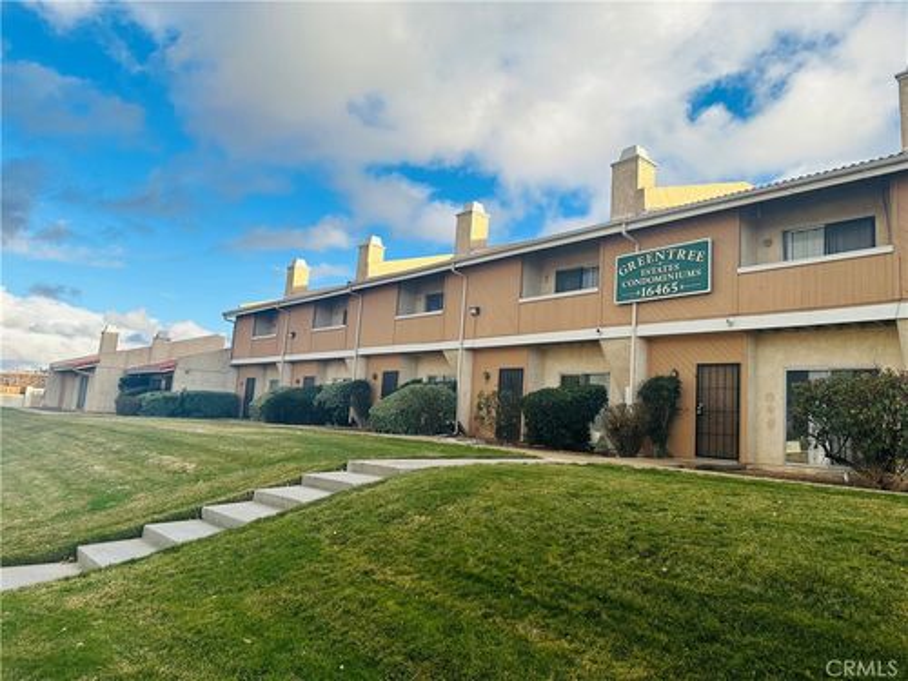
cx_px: 454
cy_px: 340
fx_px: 630
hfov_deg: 71.6
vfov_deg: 56.8
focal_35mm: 24
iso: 80
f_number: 1.78
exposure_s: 1/2110
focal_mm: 6.86
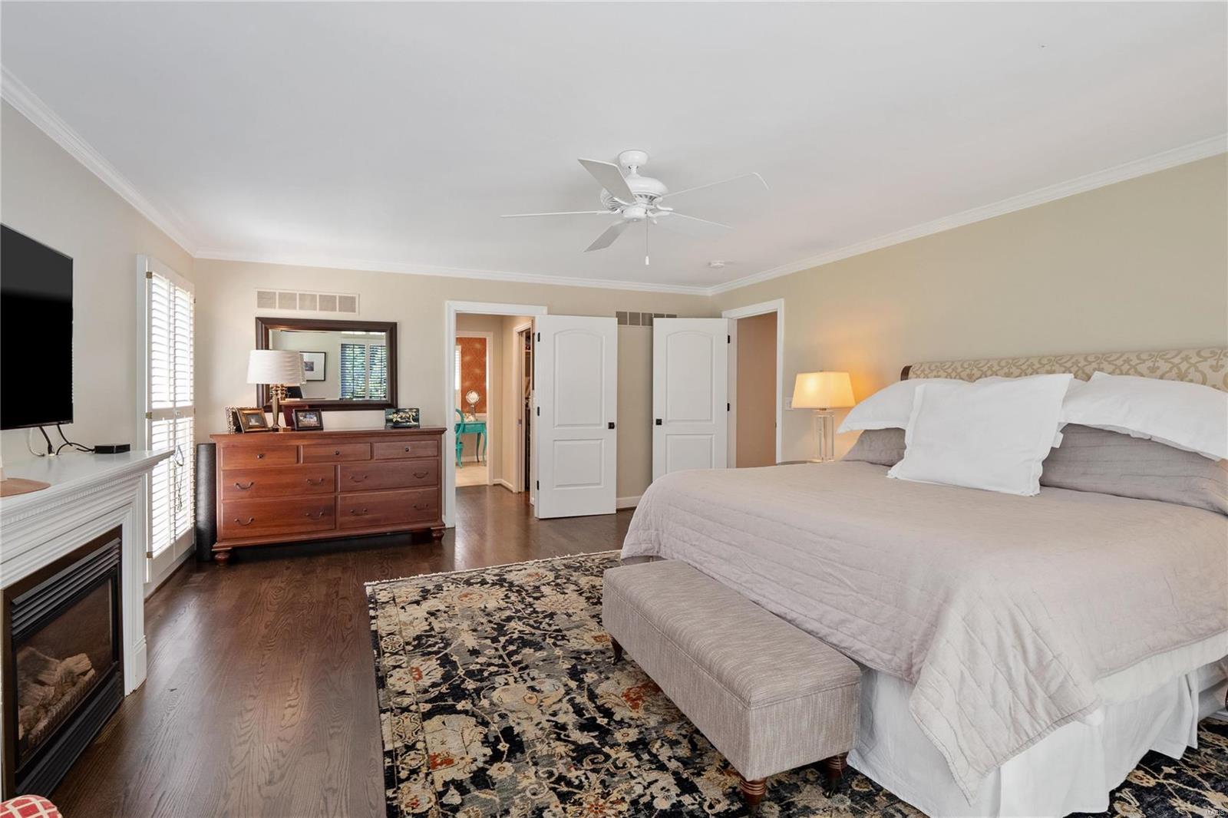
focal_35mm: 16
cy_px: 409
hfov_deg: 96.7
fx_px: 546
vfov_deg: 73.7
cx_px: 614
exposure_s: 1/5
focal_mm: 8
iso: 400
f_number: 6.3
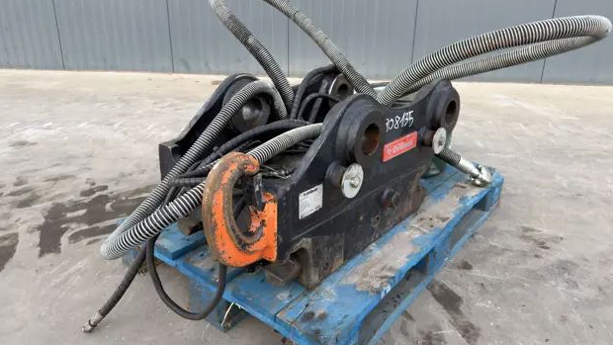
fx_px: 439
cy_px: 156
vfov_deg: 42.9
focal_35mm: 27
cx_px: 299
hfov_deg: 69.8
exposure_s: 1/218
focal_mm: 6.76
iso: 50
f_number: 1.78
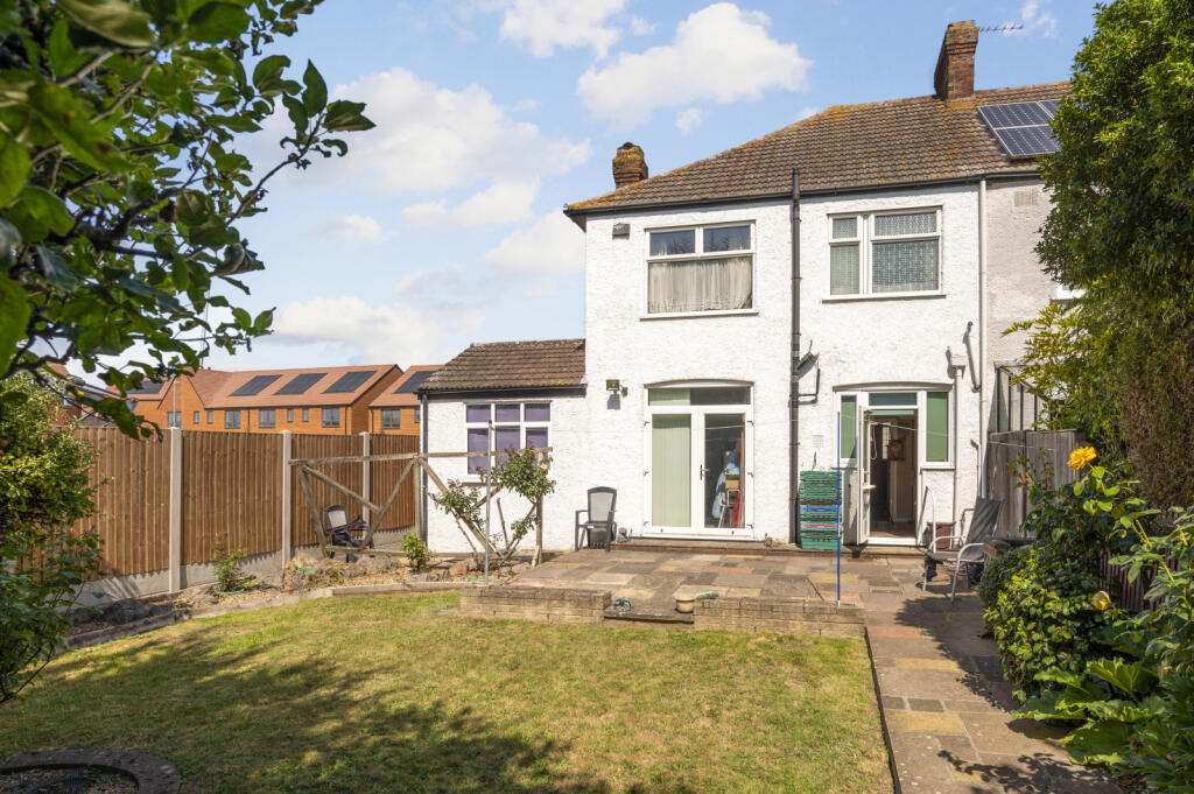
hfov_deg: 85.5
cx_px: 597
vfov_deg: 63.1
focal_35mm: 20
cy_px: 397
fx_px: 646
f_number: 8
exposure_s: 1/640
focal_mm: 19.5
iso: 200
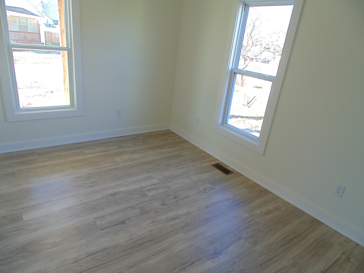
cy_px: 136
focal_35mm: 22
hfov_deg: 76.4
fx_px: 231
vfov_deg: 61.1
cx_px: 182
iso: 80
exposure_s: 1/40
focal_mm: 4
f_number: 3.1
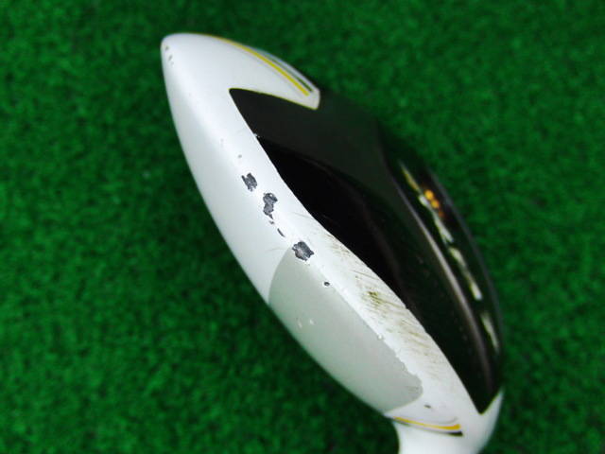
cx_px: 302
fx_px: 647
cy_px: 227
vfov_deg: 38.7
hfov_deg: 50.1
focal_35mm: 37
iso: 400
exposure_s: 1/80
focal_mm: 6.42
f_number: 3.6
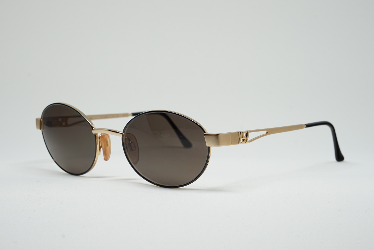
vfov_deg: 18.2
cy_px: 125
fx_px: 780
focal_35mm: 75
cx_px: 187
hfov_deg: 27.0
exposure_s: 1/2
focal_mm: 50
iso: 100
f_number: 11
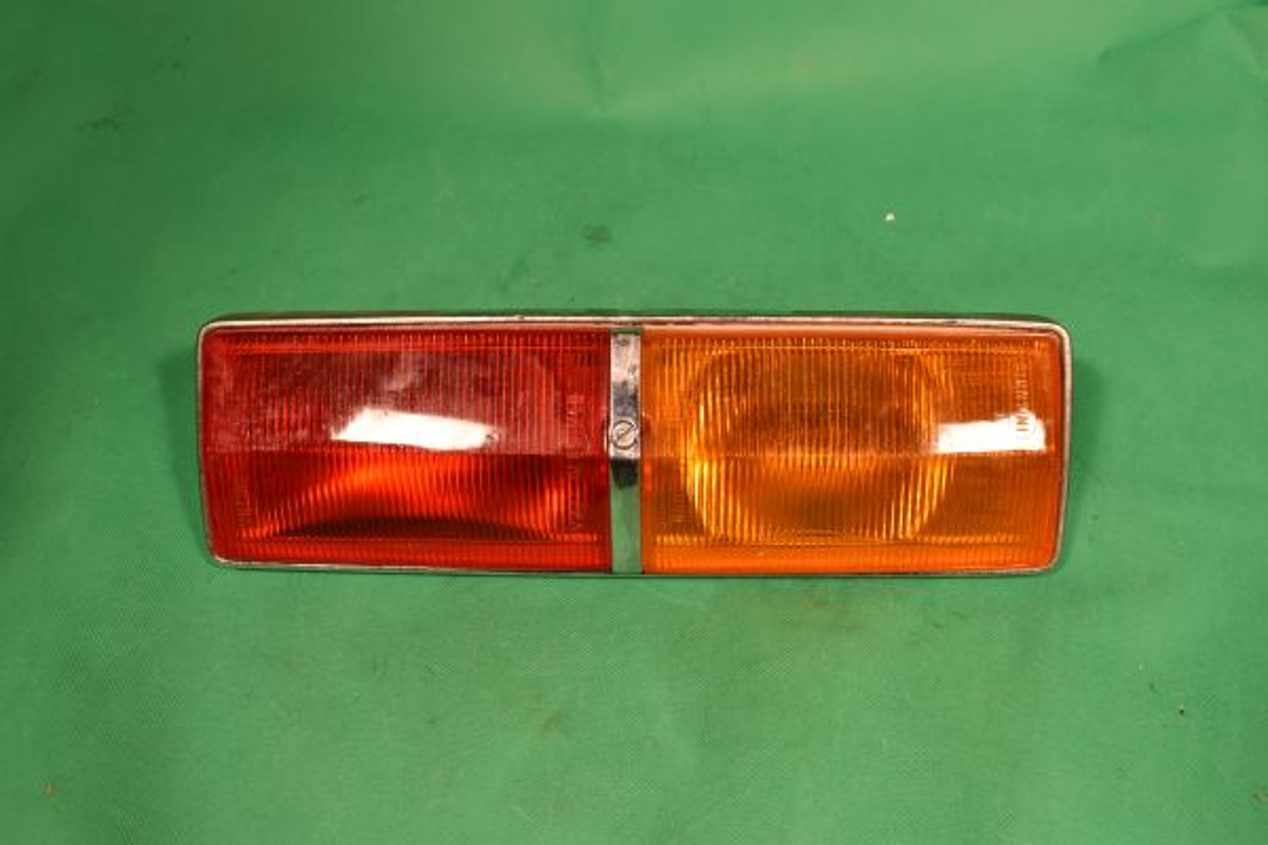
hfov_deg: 49.6
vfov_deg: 34.2
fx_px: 1374
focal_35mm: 39
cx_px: 634
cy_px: 422
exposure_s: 1/40
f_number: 8
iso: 125
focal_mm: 26
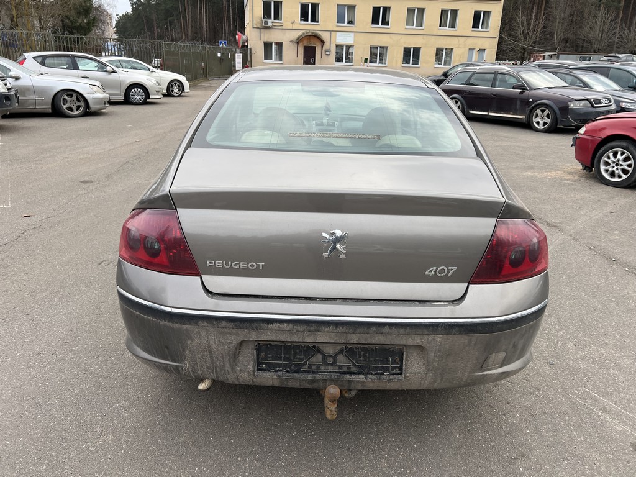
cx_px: 318
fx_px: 478
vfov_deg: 53.1
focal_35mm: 26
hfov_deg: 67.3
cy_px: 238
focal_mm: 5.7
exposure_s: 1/991
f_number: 1.5
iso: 50
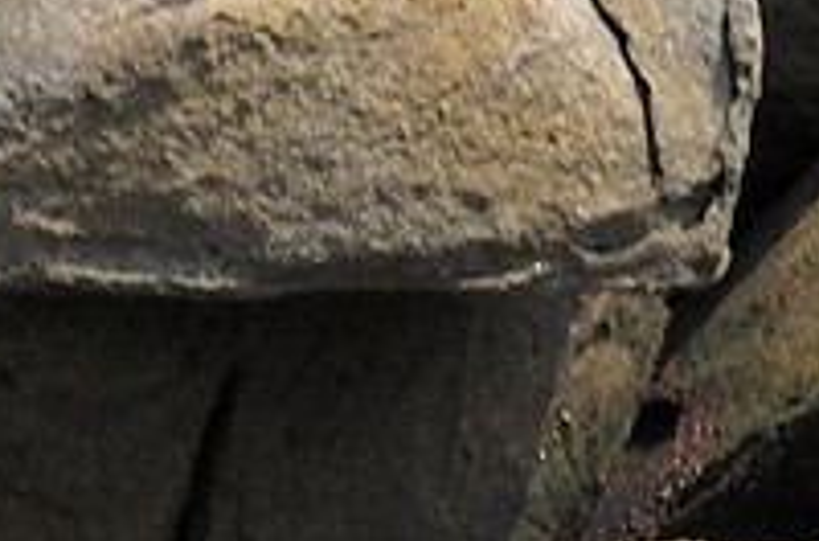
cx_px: 2695
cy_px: 45
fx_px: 9275
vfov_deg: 3.3
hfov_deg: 4.8
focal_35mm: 409
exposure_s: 1/250
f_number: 7.6
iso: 100
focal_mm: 34
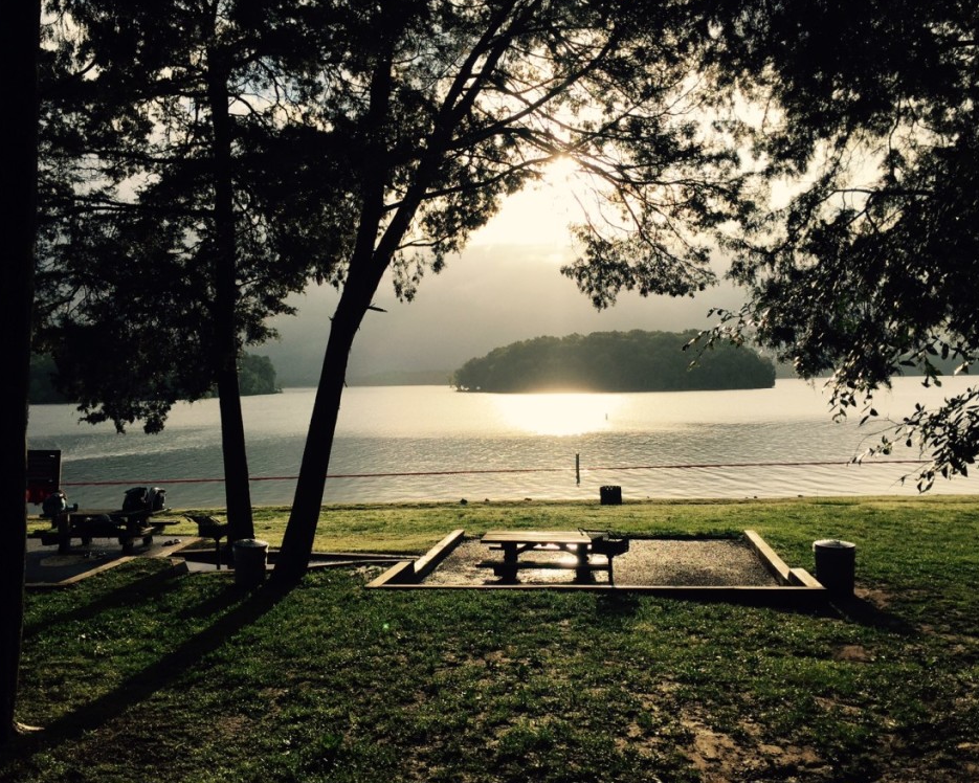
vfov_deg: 47.1
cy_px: 388
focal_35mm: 31
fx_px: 898
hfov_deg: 57.2
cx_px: 487
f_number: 2.2
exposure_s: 1/3300
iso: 32
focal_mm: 4.15
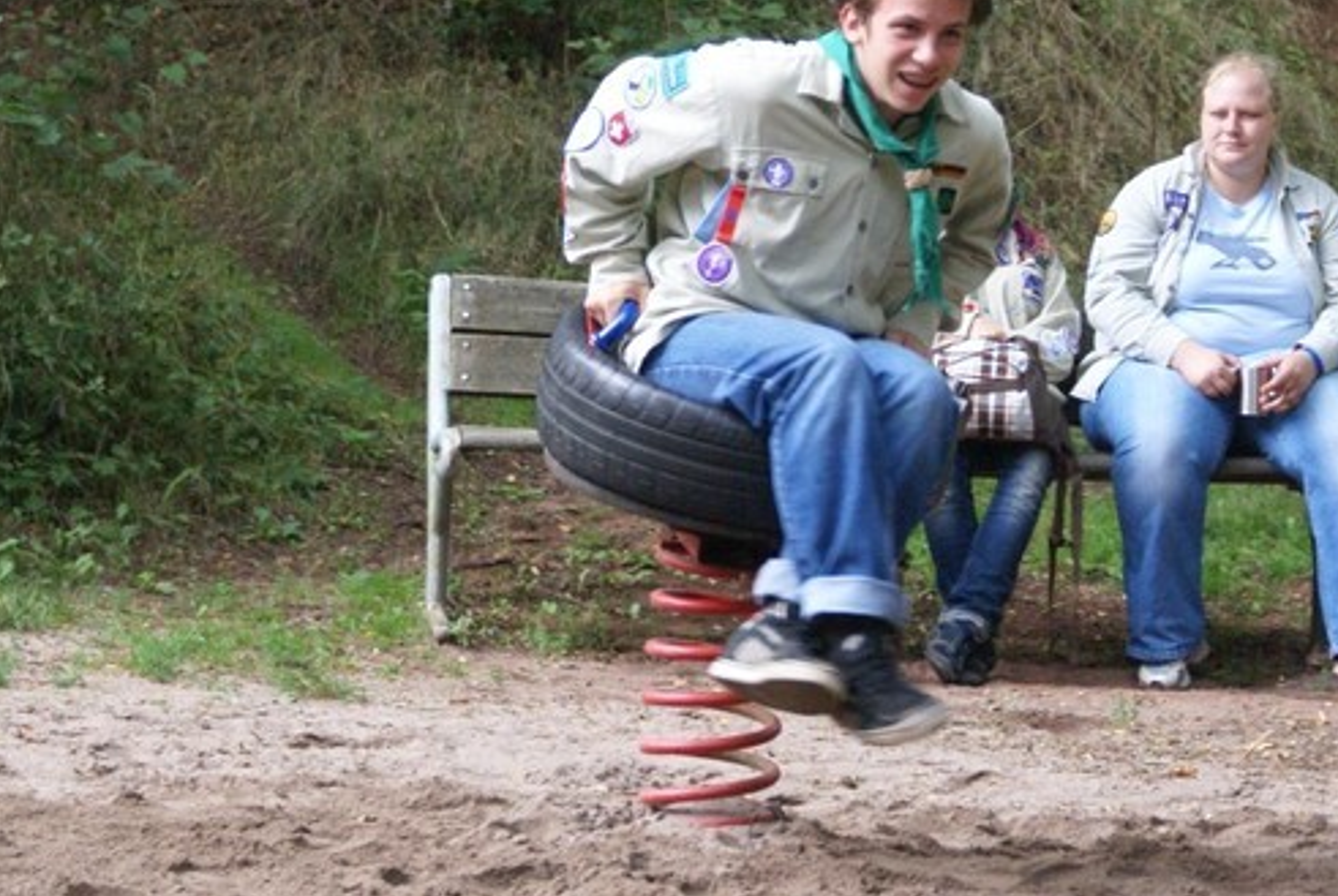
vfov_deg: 8.0
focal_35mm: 171
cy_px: 233
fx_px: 6365
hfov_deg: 12.0
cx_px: 774
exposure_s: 1/125
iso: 800
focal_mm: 70
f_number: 5.6
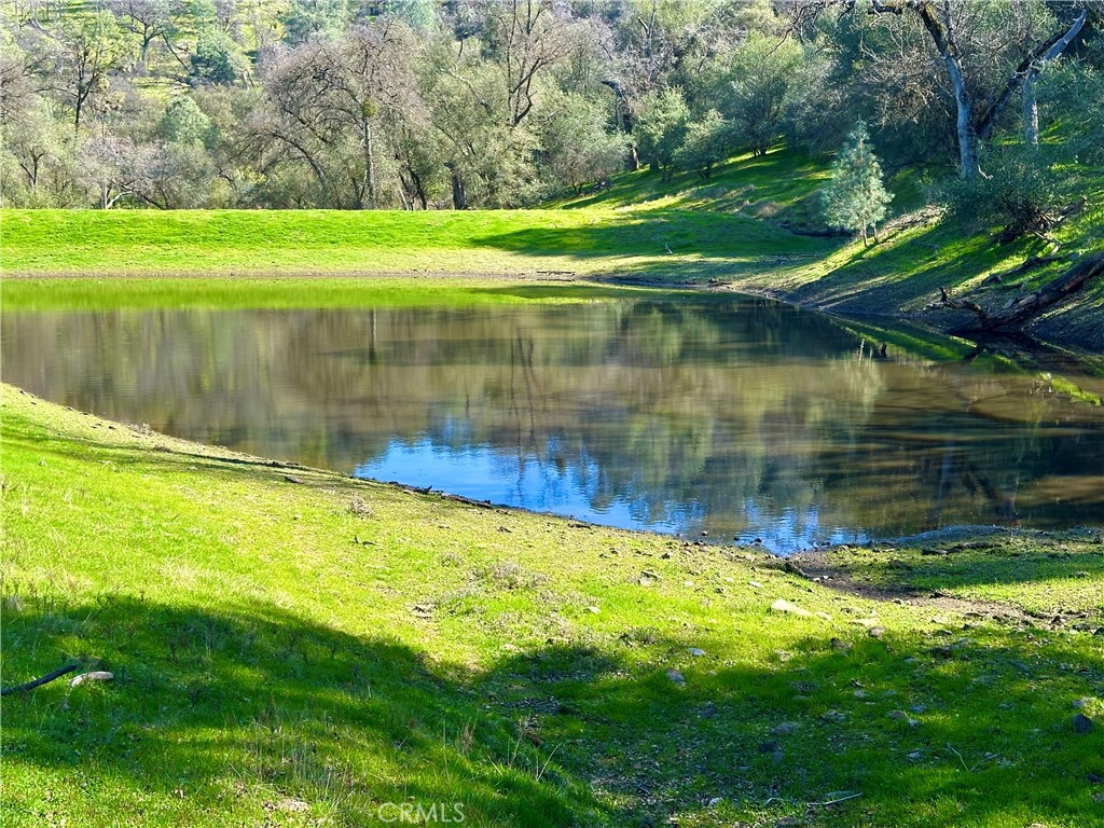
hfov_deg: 39.7
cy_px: 414
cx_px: 552
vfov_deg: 30.3
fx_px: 1531
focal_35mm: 48
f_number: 1.78
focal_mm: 6.86
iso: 64
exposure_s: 1/919
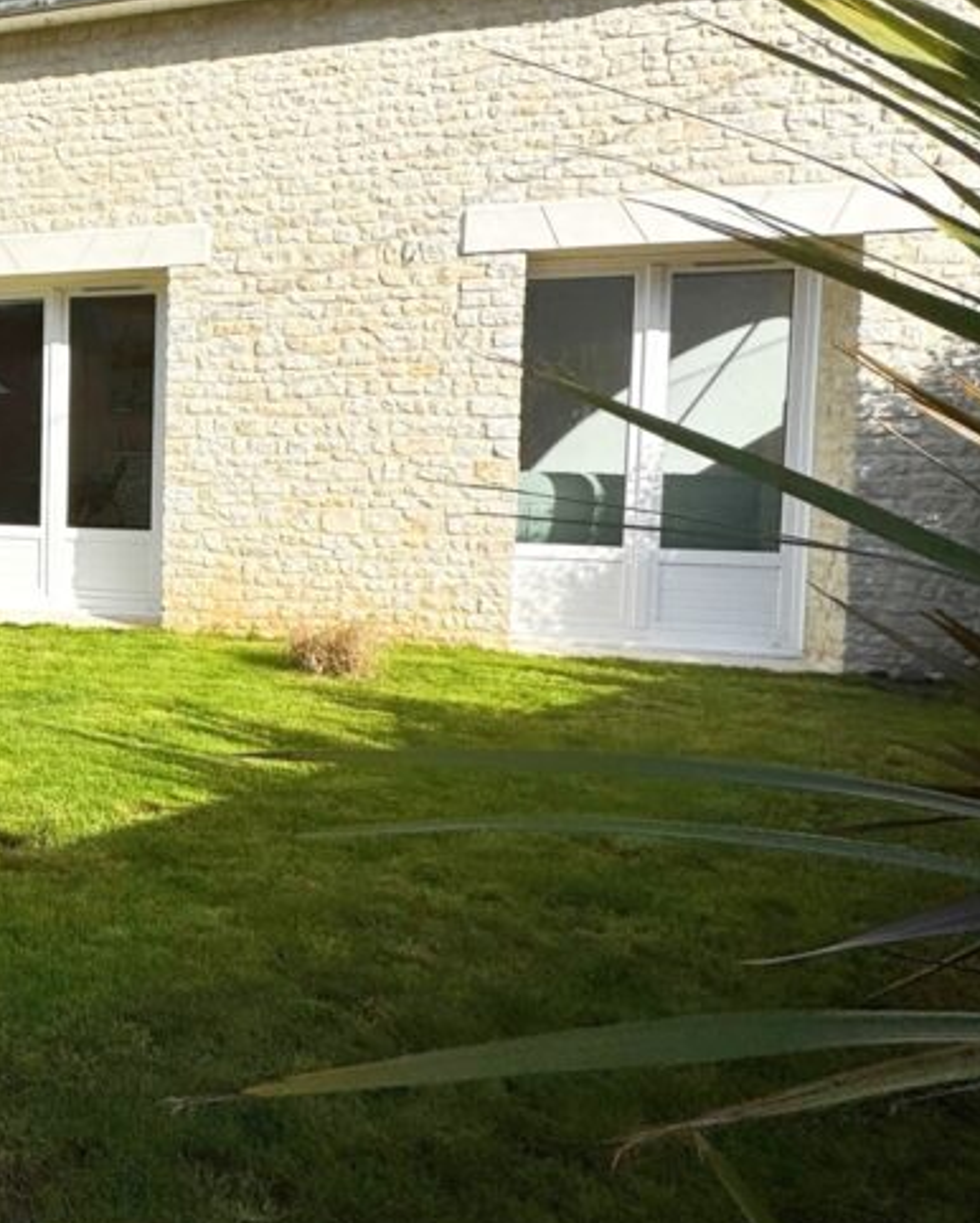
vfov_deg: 52.5
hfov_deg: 32.1
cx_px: -315
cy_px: 492
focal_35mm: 34
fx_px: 1232
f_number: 2.2
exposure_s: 1/3906
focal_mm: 2.22
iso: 50
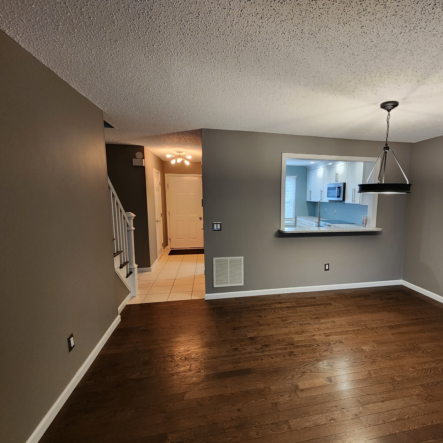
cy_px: 230
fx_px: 232
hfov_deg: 86.2
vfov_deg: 87.4
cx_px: 269
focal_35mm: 16
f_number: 2.2
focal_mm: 2.2
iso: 320
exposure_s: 1/60
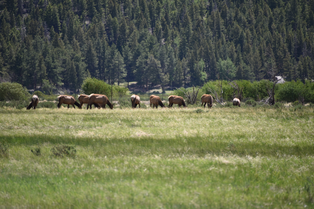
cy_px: 104
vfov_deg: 4.6
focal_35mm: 300
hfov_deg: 6.9
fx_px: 2617
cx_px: 157
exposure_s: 1/640
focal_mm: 300
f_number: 5.6
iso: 250
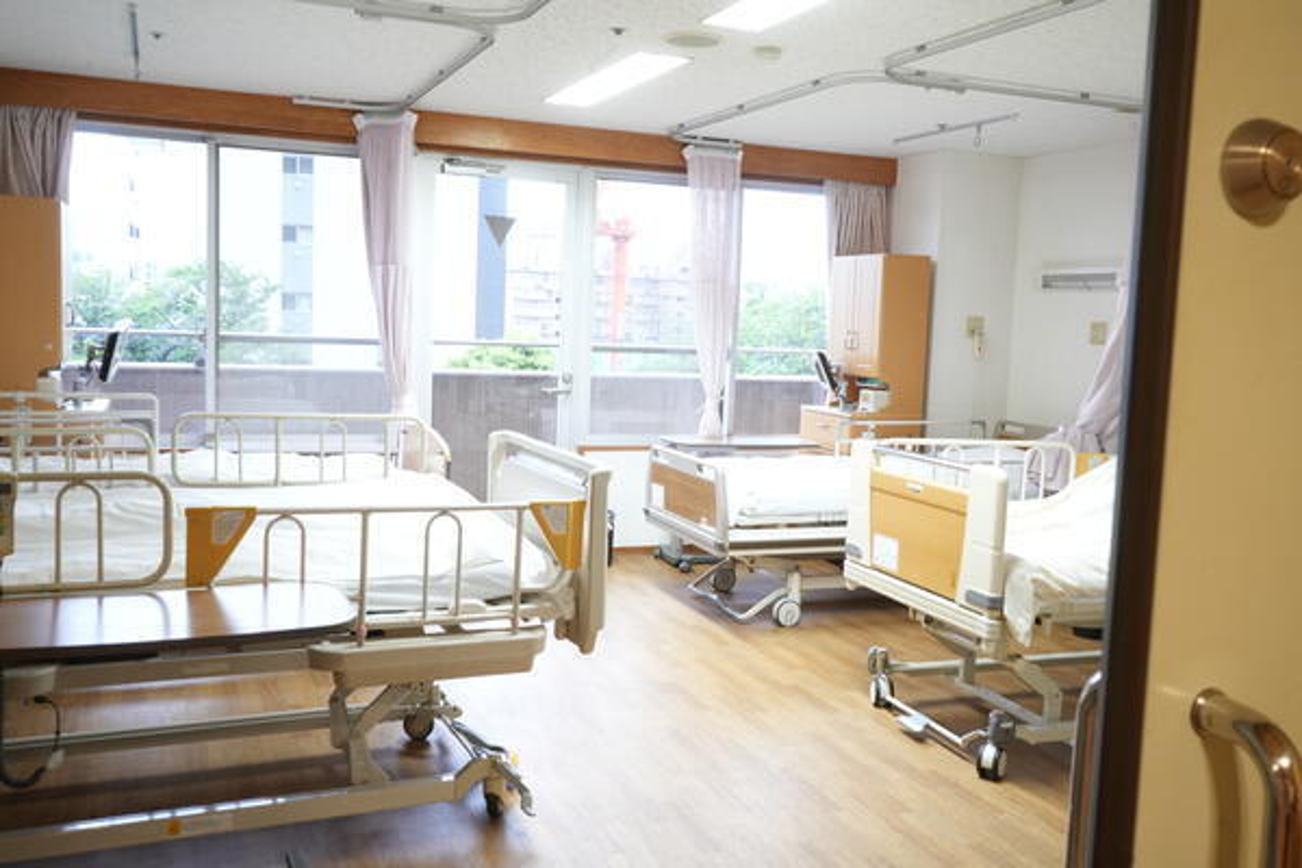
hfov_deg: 58.7
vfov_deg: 41.1
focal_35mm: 32
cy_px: 434
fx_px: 1157
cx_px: 651
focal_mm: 32
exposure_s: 1/5
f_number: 13
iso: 1600
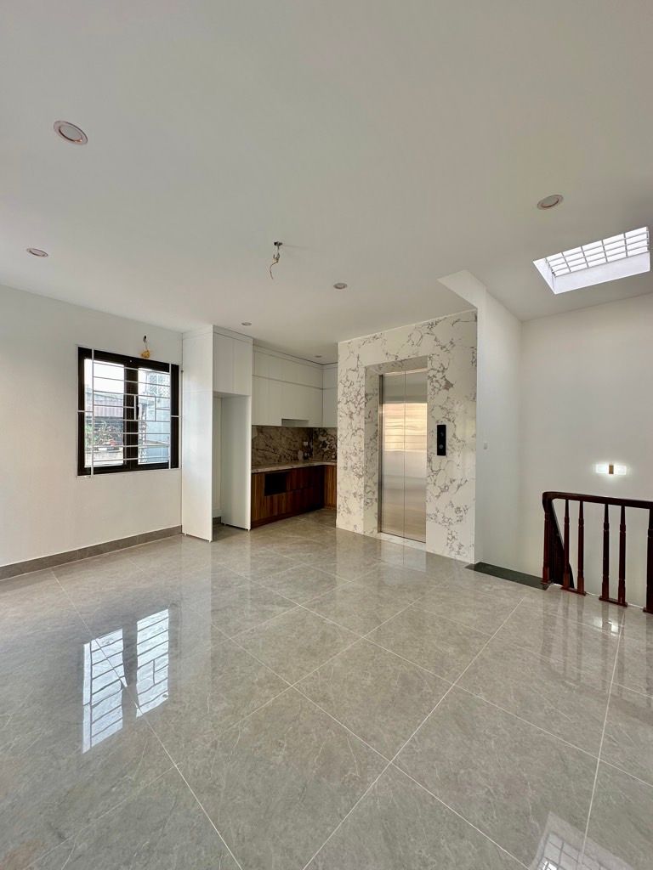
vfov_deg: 102.1
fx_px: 352
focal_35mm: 14
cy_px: 435
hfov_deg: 85.7
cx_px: 326
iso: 40
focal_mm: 2.22
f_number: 2.2
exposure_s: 1/101
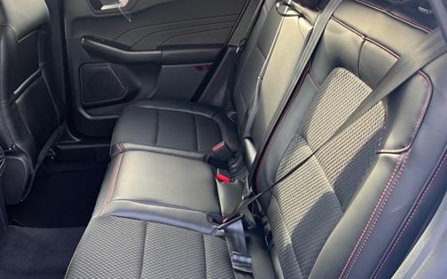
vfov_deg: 36.3
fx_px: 426
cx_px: 164
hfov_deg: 54.6
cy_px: 129
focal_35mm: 35
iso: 125
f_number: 1.6
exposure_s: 1/89
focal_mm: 5.1
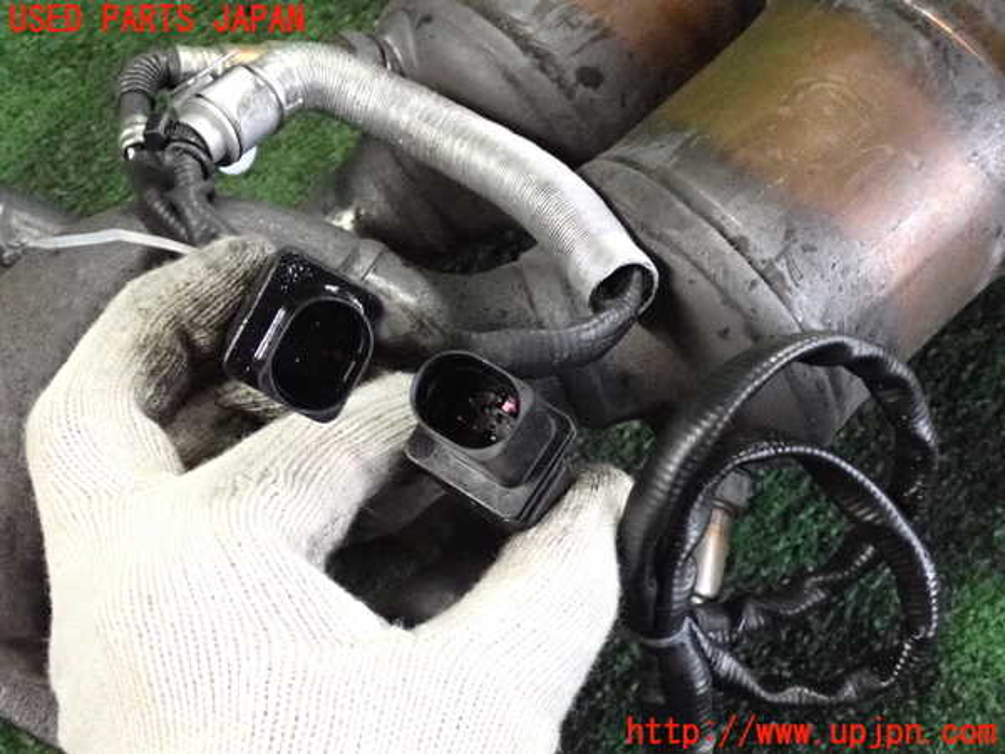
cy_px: 377
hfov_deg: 40.4
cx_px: 502
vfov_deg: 30.9
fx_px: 1365
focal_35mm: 47
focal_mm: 8.4
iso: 5000
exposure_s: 1/125
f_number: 3.1
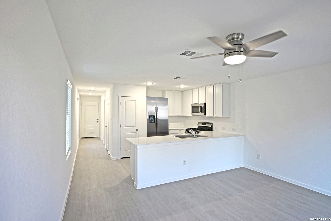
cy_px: 110
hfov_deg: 90.0
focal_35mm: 18
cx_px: 166
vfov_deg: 67.4
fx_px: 165
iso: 64
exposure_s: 1/25
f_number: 3.5
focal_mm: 12
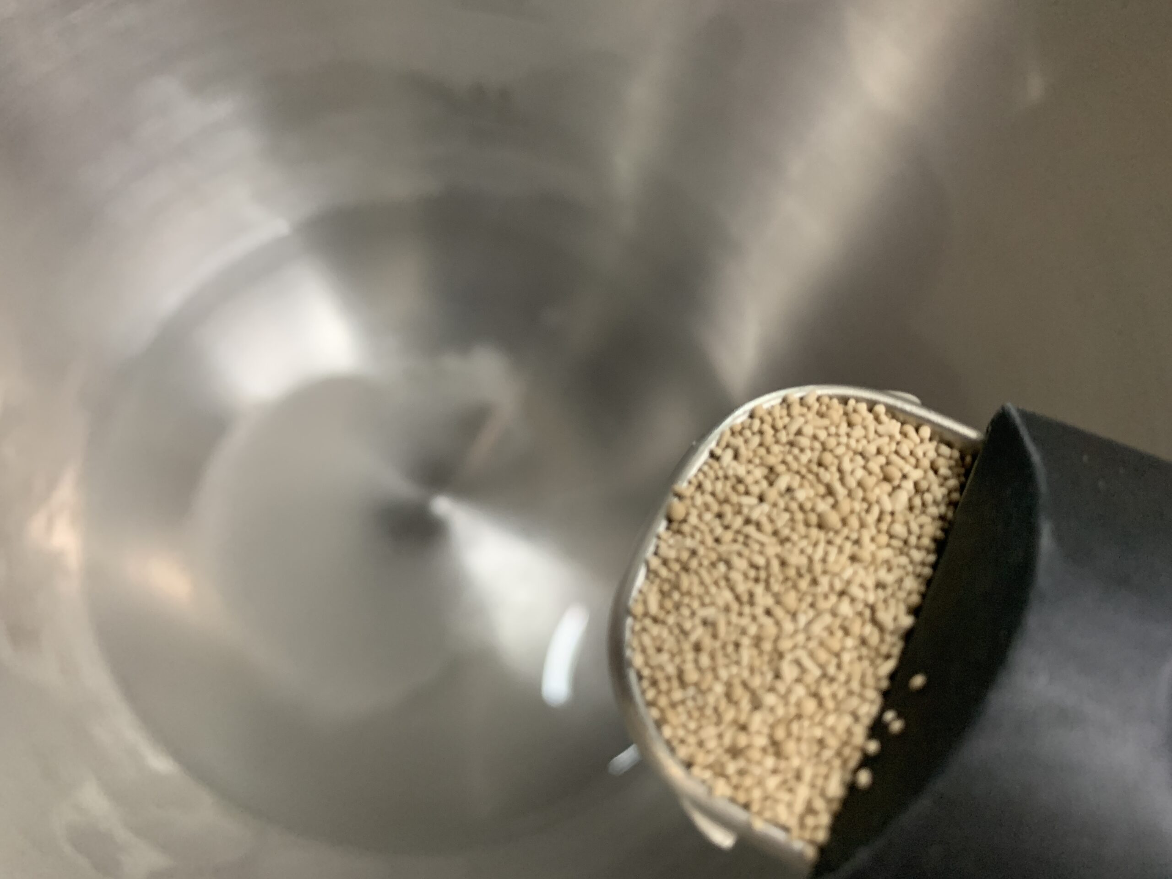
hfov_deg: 67.3
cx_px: 586
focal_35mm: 26
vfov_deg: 53.1
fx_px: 880
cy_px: 440
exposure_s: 1/50
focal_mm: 4.25
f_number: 1.8
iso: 320
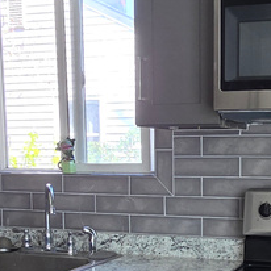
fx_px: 505
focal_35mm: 57
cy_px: 213
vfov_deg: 29.4
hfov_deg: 29.3
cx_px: 224
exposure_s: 1/120
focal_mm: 2.2
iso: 64
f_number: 2.2
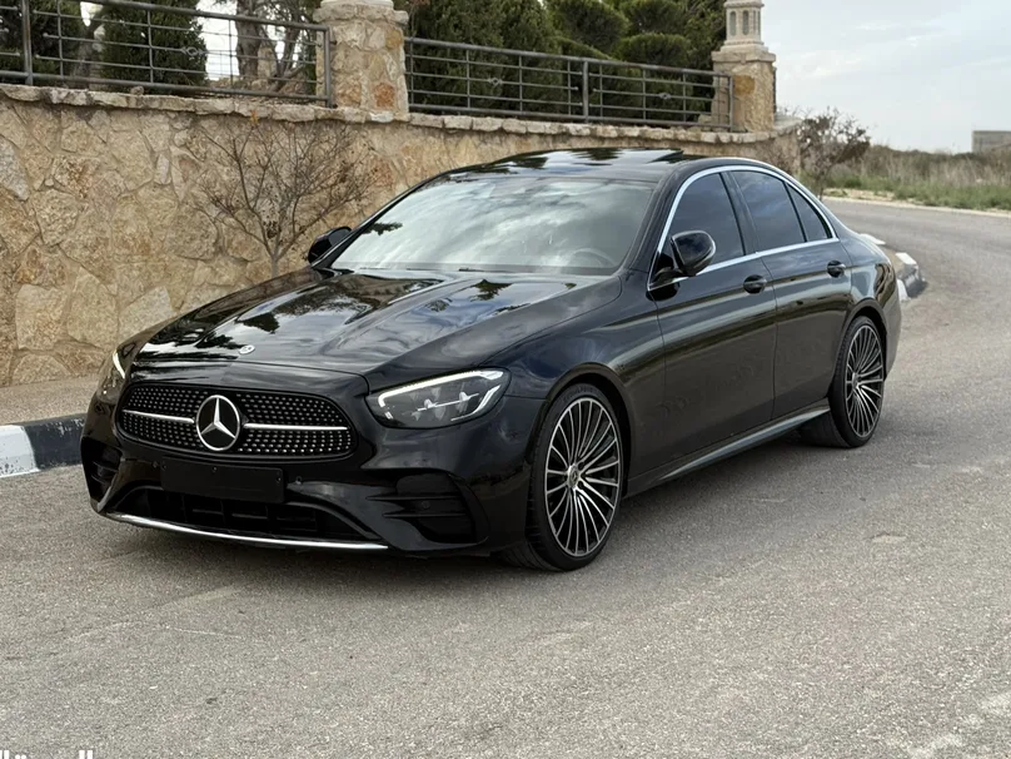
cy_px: 391
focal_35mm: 57
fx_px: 1665
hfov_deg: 33.8
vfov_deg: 25.7
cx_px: 480
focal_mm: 6.76
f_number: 1.78
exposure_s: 1/675
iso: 80
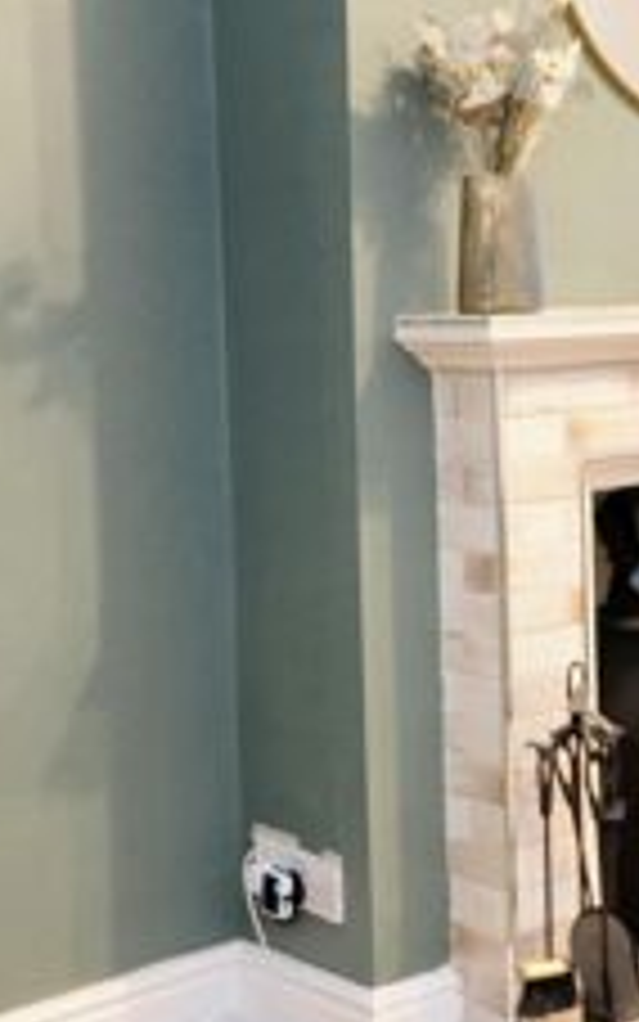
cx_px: 788
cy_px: 376
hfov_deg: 17.9
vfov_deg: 29.6
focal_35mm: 69
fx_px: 1921
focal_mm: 10
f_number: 4
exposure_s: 1/9
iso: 800
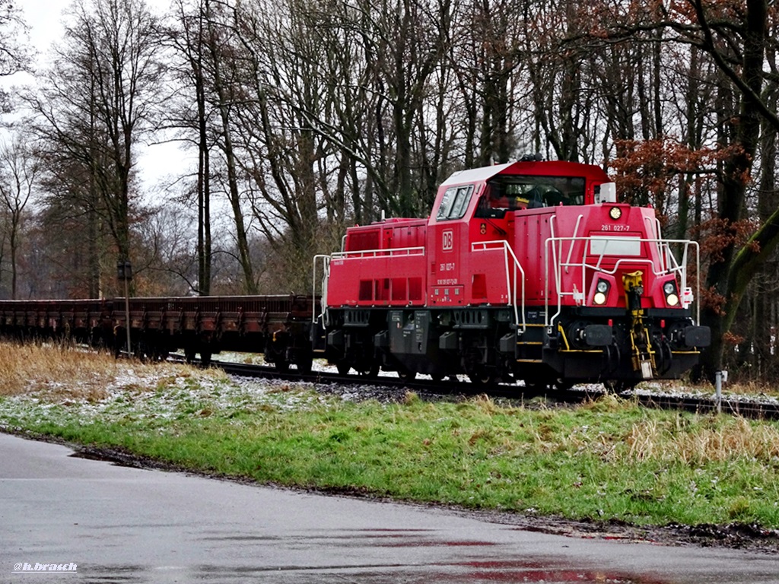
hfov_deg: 18.2
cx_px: 390
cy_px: 292
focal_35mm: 108
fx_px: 2430
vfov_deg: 13.7
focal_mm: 18.53
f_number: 5
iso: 160
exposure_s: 1/125
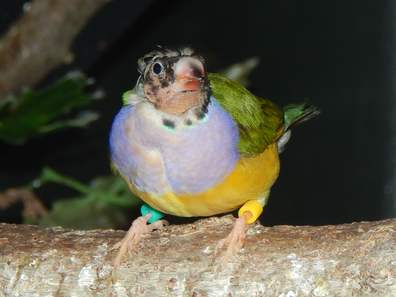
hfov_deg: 14.9
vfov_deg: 11.2
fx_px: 1510
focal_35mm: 132
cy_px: 148
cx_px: 198
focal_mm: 23.4
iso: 200
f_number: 4.8
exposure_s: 1/30
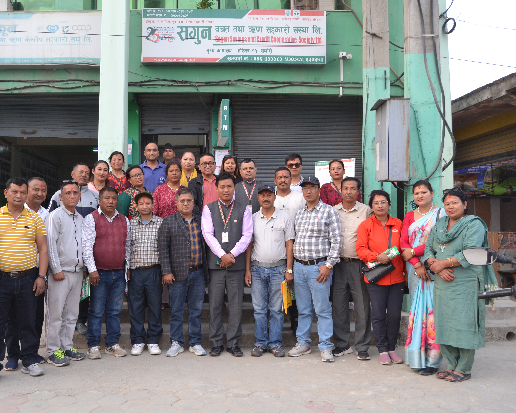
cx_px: 204
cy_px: 208
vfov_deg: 47.1
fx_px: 473
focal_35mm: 31
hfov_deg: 56.7
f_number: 4.5
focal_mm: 18
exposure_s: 1/80
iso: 400
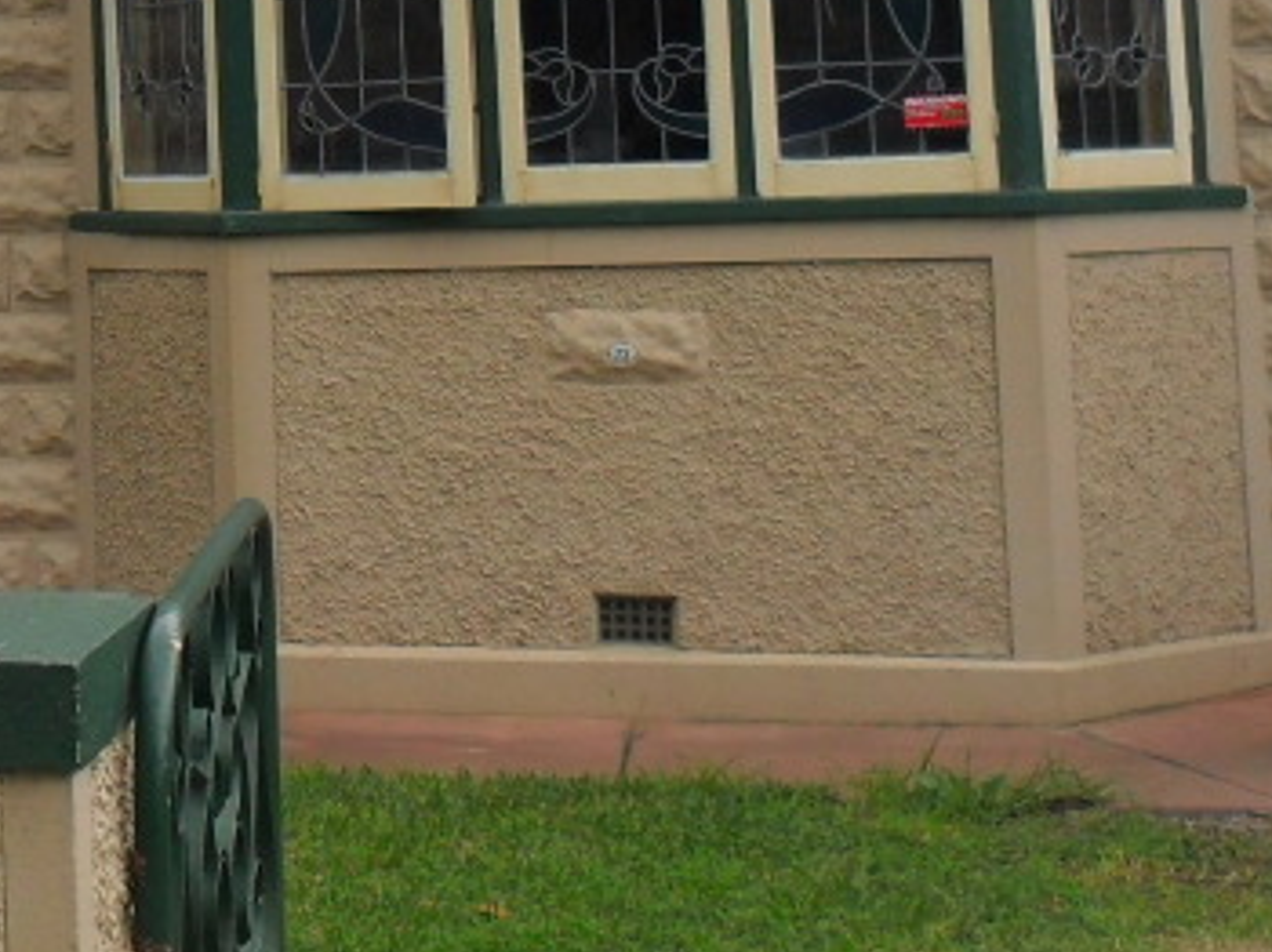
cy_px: -84
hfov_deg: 23.6
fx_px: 2901
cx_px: -25
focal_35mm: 79
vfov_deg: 18.0
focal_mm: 4.9
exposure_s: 1/350
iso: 100
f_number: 3.5
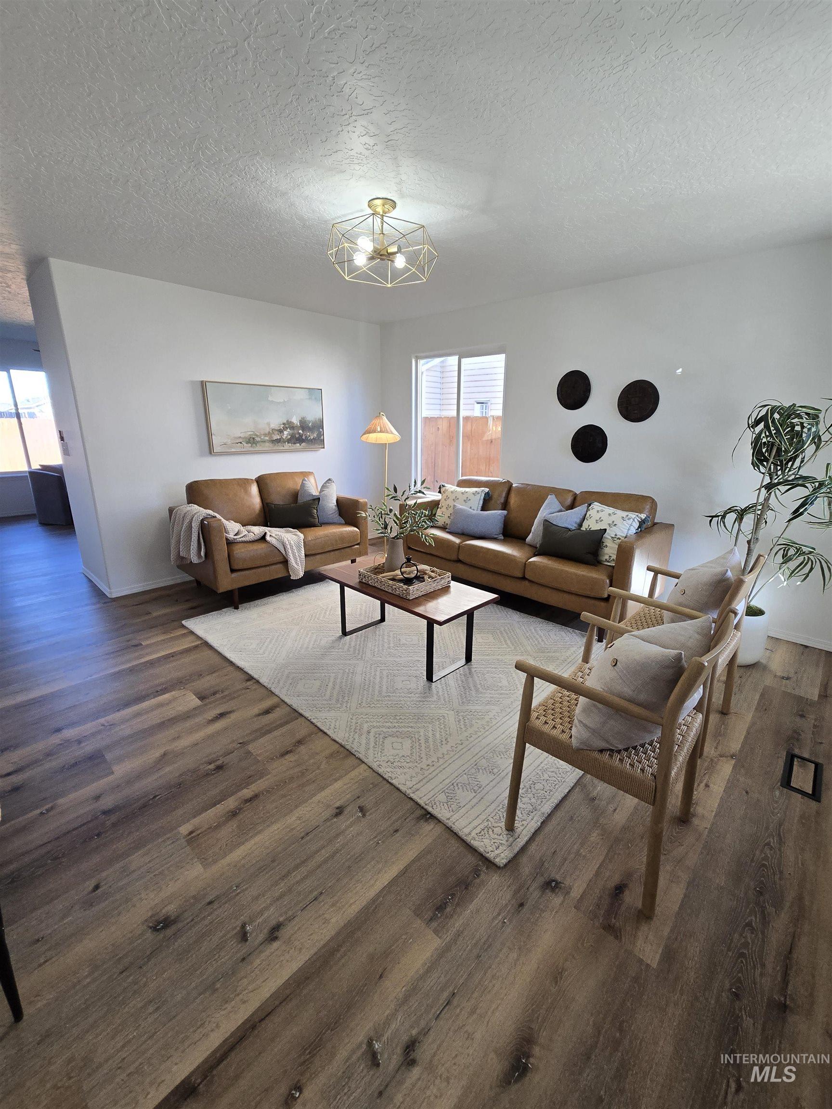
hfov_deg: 89.9
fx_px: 417
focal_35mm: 13
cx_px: 416
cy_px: 554
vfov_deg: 106.2
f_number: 2.2
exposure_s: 1/120
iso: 80
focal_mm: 2.2
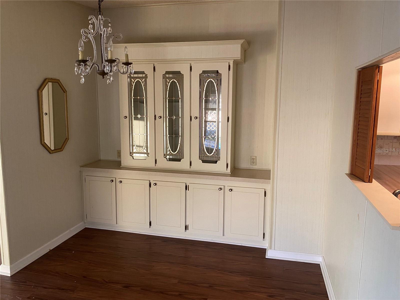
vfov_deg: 53.1
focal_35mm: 26
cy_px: 150
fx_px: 300
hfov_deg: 67.3
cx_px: 200
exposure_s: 1/60
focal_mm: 4.25
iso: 250
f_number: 1.8
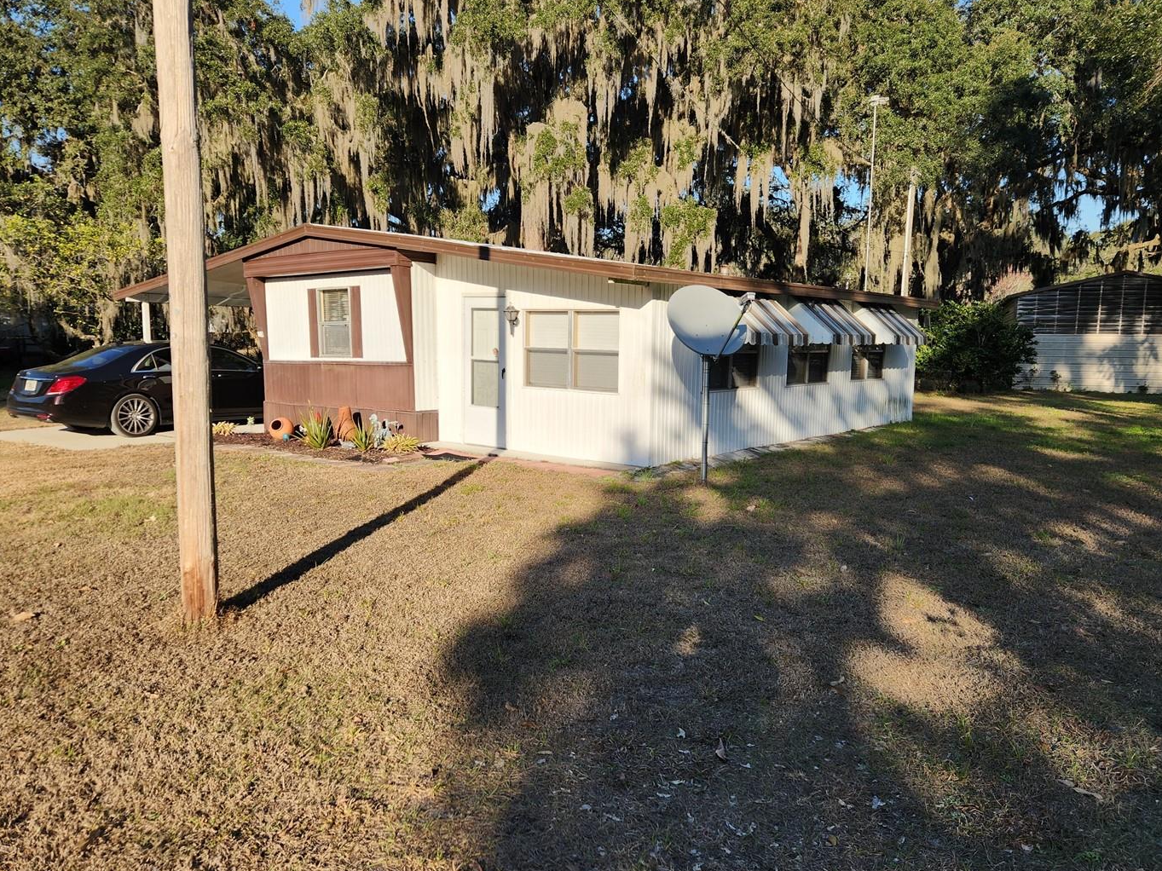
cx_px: 583
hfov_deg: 65.3
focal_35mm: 27
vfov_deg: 51.3
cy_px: 461
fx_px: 906
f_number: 1.8
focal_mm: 5.4
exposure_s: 1/939
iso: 20
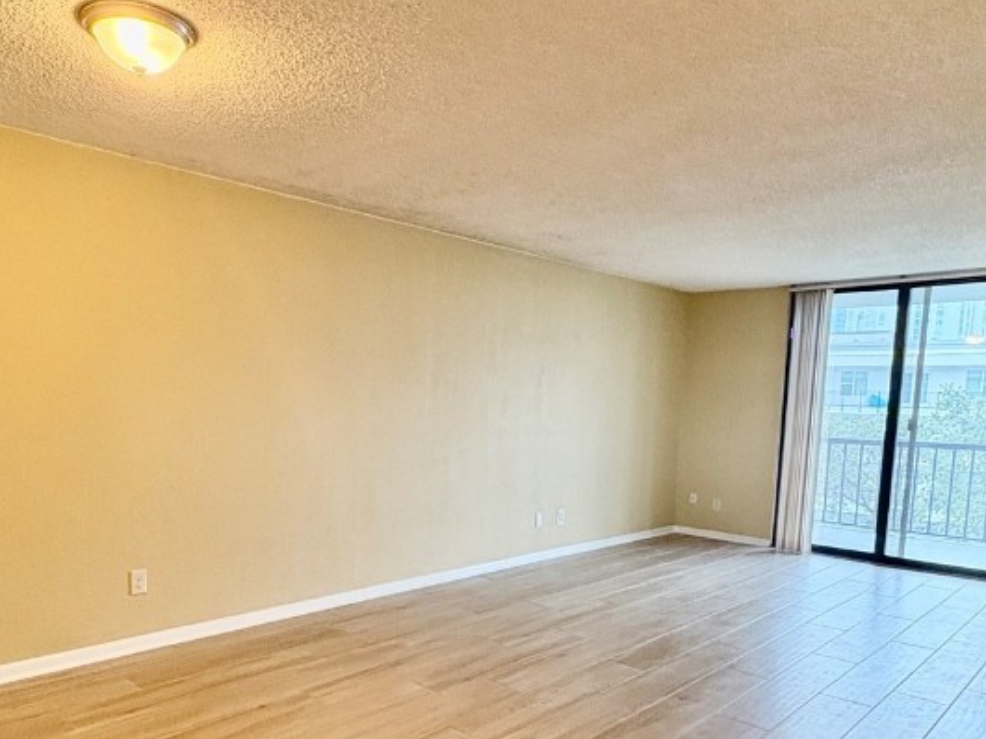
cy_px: 488
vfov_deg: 50.5
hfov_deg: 65.1
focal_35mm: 27
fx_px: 769
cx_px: 436
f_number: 2.2
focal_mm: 2.22
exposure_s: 1/120
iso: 400
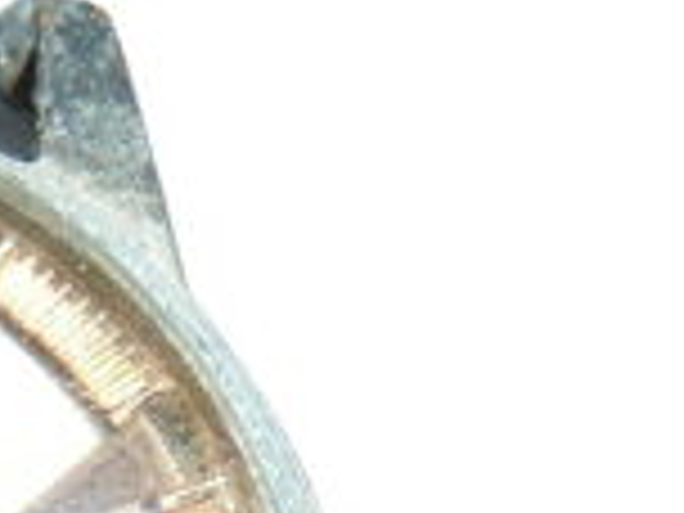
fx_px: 2253
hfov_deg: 16.1
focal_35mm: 114
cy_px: 806
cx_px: -270
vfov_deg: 12.3
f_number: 3.4
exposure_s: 1/30
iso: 100
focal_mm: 4.9
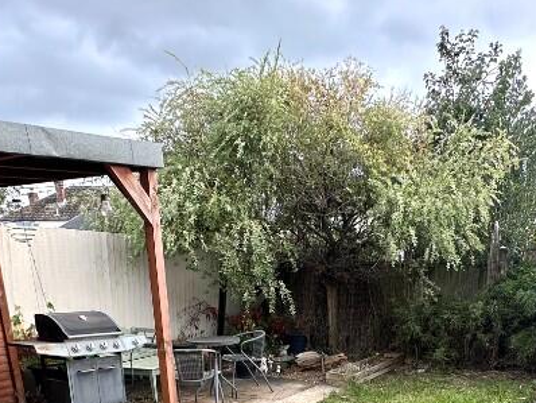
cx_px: 304
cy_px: 466
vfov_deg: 33.4
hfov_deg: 51.2
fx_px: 558
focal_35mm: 36
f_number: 2.2
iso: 40
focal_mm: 2.22
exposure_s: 1/218
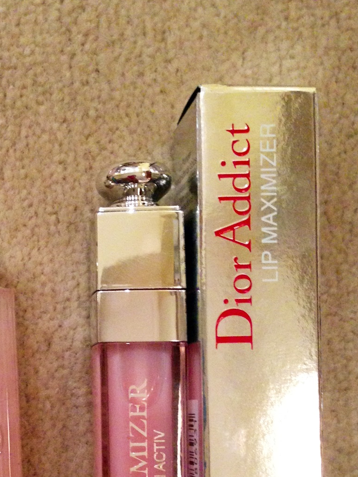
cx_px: 36
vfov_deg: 28.6
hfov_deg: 21.7
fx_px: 910
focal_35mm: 66
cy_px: 400
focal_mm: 4.13
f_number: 2.4
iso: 320
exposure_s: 1/20
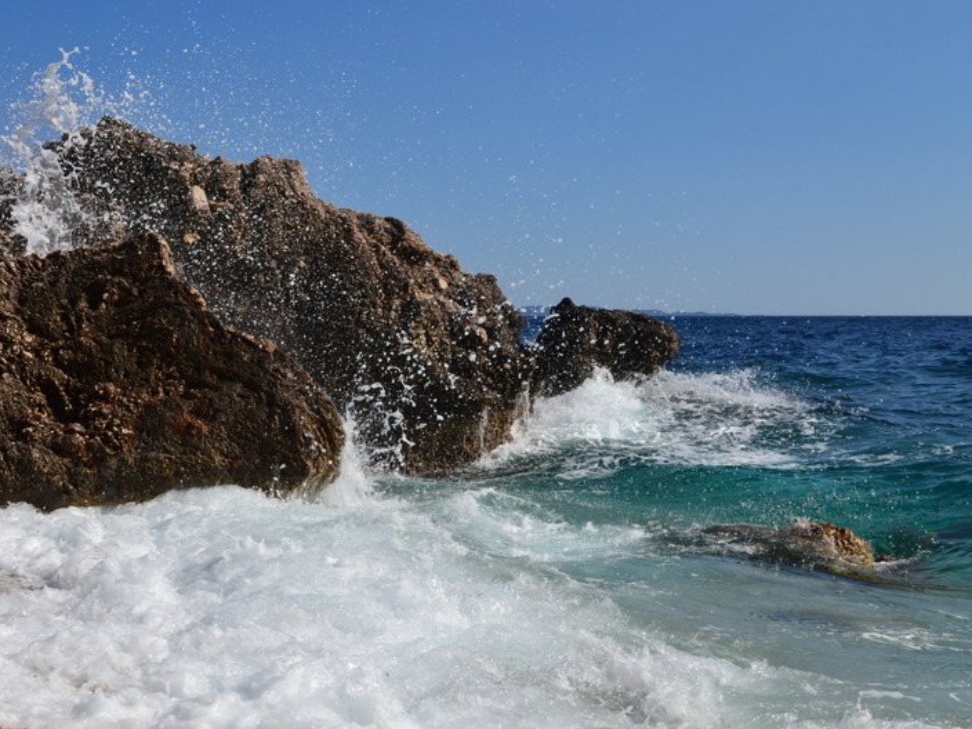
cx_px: 432
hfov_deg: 40.0
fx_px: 1335
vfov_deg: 30.5
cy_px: 362
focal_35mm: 48
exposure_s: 1/500
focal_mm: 29
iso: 360
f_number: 11
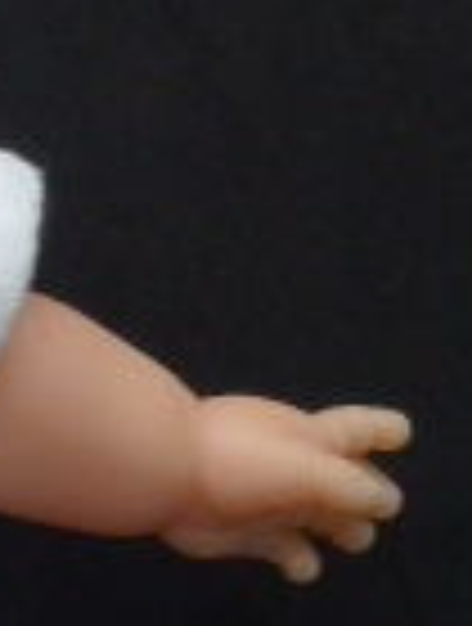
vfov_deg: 8.8
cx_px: -566
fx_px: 4072
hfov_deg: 6.4
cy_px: 491
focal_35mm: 225
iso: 200
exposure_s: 1/60
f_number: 4.2
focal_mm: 8.5
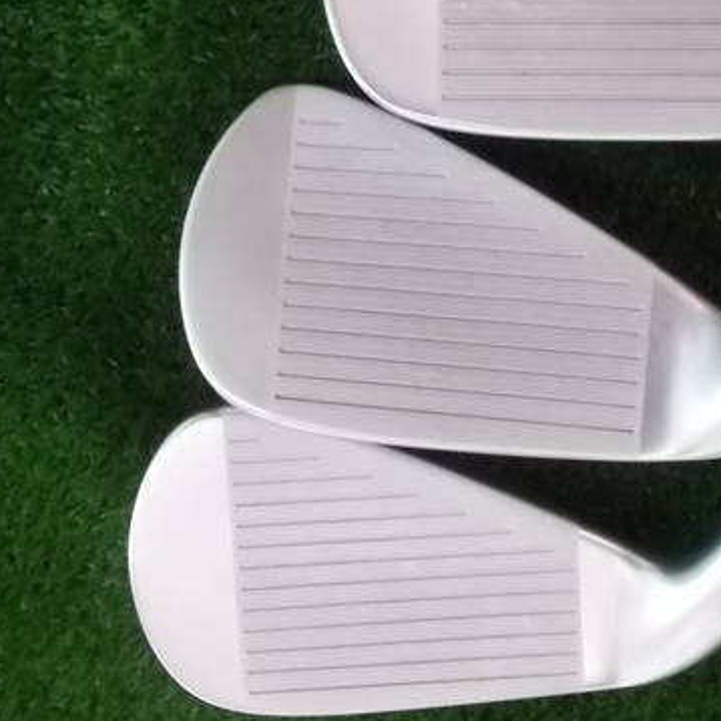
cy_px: 259
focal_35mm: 41
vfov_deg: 40.6
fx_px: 966
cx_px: 458
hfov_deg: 40.6
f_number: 3.2
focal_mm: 4.6
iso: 400
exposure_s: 1/125
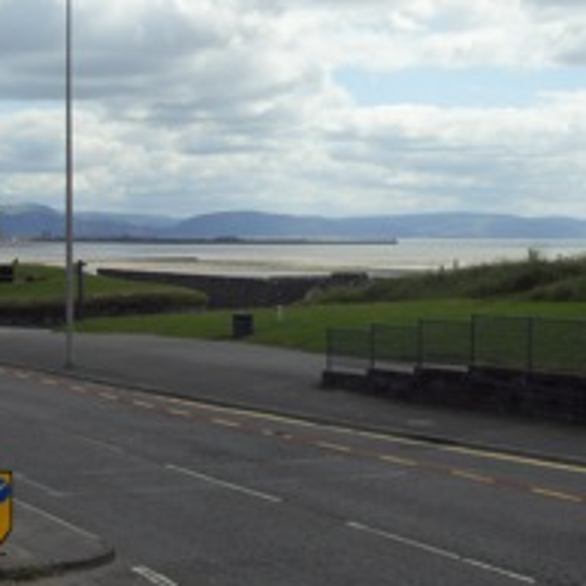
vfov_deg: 22.1
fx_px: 1494
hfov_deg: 22.2
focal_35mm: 78
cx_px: 290
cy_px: 208
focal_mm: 6.6
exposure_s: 1/500
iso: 80
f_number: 6.2
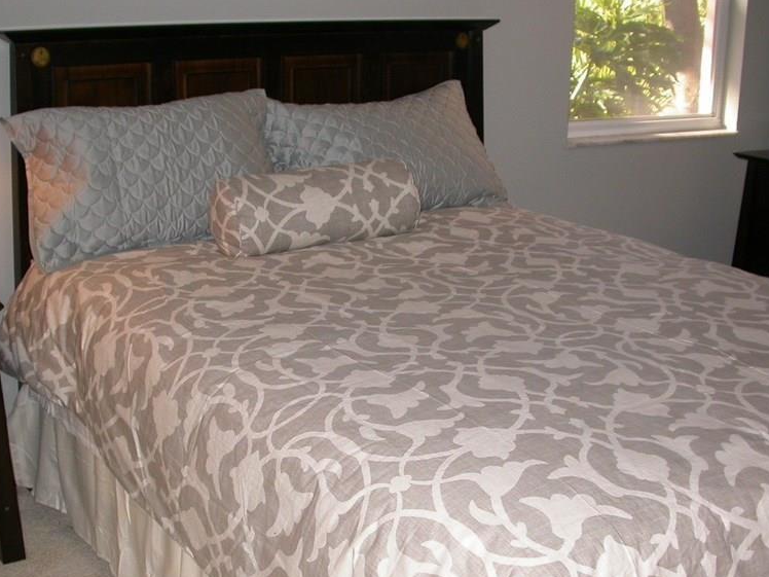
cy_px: 376
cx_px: 346
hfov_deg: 36.8
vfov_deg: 27.9
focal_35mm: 52
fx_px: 1155
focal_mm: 7.85
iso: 100
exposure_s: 1/60
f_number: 2.6
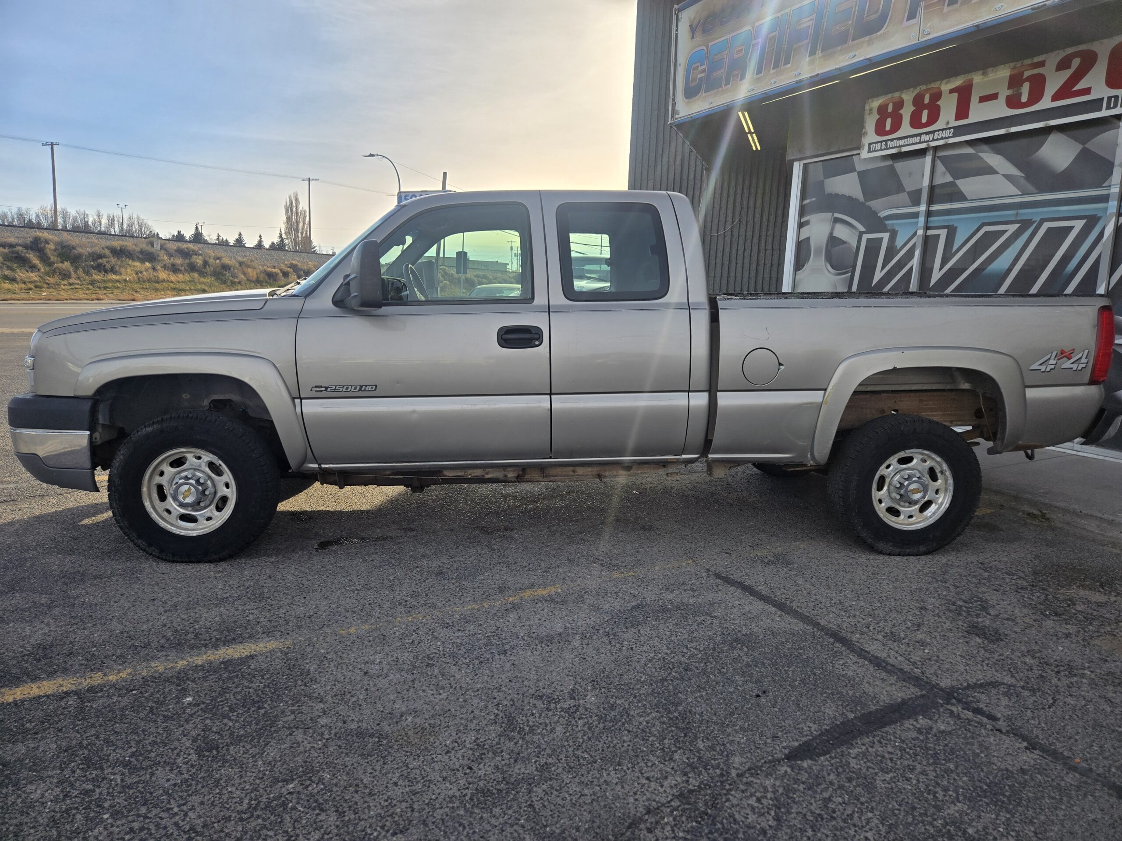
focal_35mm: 23
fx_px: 745
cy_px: 420
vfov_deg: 58.9
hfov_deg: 73.9
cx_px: 561
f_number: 1.8
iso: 40
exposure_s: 1/2921
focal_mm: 5.4
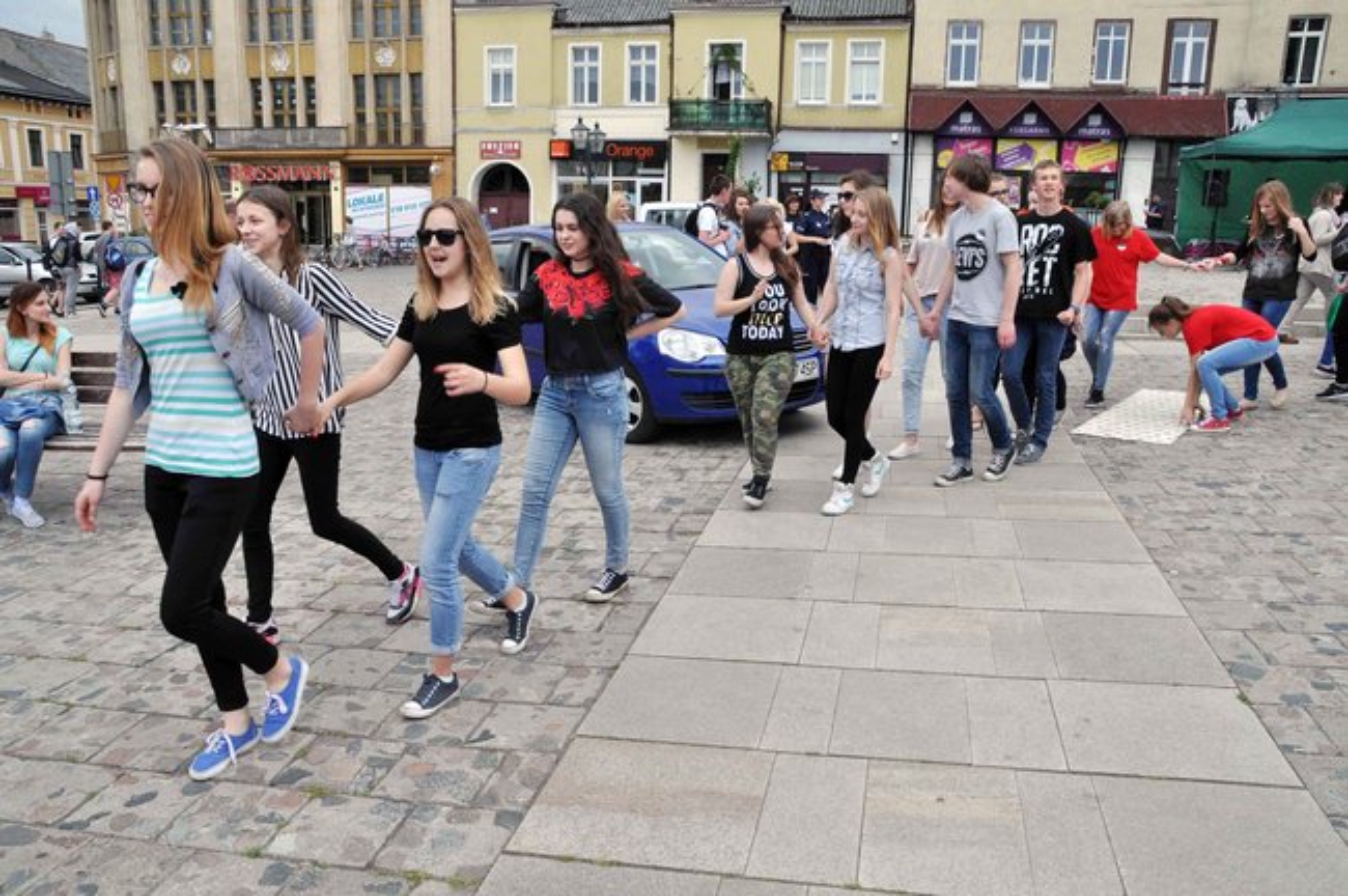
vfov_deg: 47.8
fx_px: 1010
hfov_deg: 67.4
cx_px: 674
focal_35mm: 27
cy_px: 448
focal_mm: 18
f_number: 16
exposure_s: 1/400
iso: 800
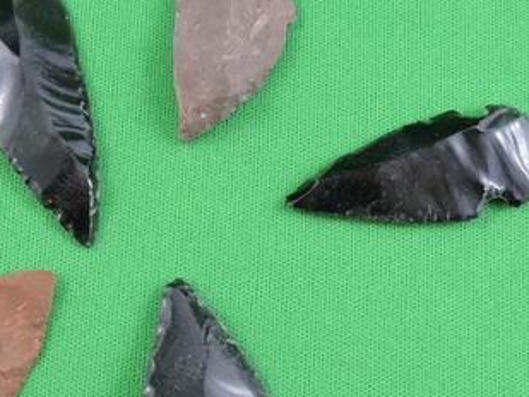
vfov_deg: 19.6
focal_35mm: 75
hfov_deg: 25.8
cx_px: 179
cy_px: 219
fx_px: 1147
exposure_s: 1/125
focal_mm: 5.4
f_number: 3.5
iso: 720
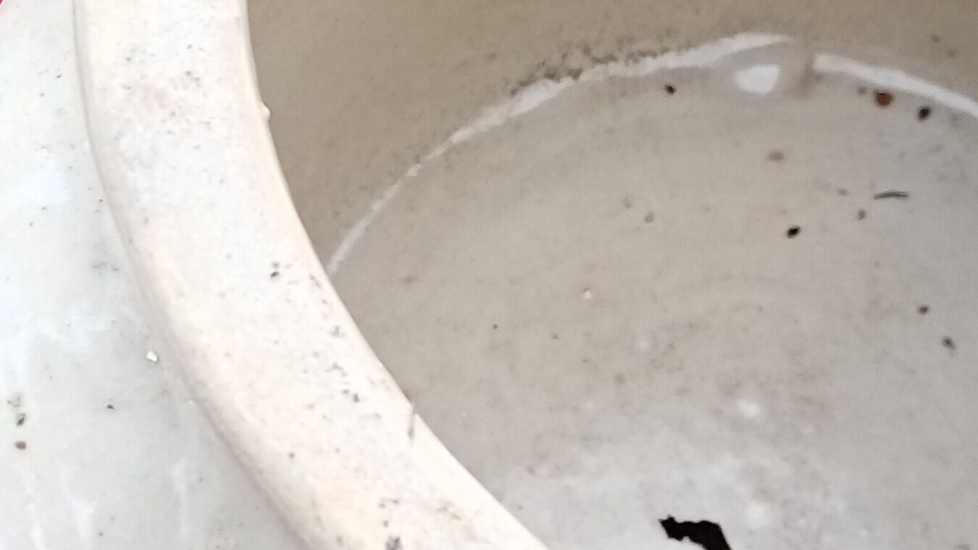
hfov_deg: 22.4
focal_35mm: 94
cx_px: 191
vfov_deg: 12.8
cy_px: 152
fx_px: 2437
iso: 157
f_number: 1.8
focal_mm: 3.57
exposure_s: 1/50
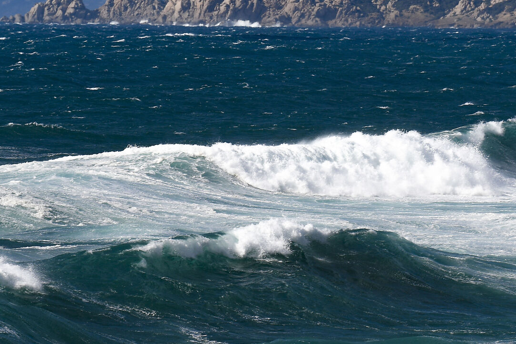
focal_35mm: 531
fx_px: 7609
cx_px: 324
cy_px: 88
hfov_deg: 3.9
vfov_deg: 2.6
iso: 100
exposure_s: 1/400
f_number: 10
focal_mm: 160
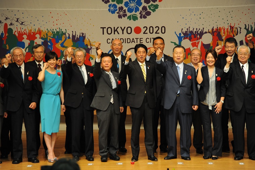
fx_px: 1628
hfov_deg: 9.0
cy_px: 85
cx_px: 128
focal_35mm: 230
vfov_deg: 6.0
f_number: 6.3
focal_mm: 230
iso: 2500
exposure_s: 1/100
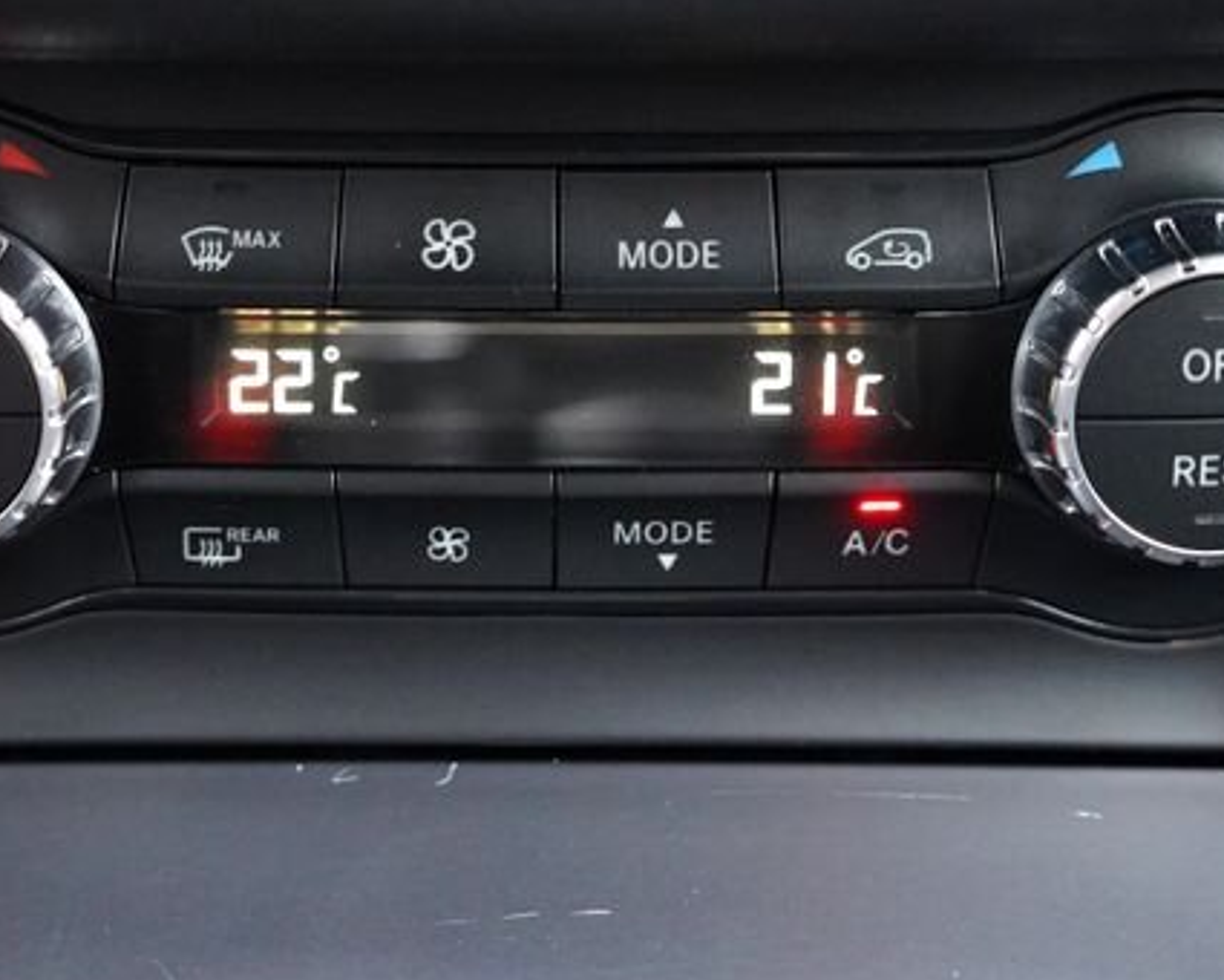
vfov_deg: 13.6
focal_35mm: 113
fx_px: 4094
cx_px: 481
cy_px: 287
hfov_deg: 17.0
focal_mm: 50
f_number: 2.8
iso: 8000
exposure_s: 1/160
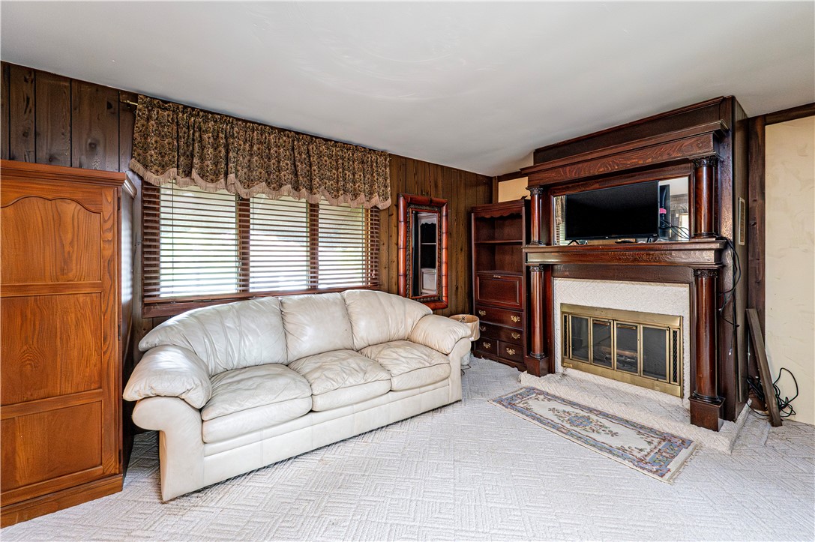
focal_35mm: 14
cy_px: 271
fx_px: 317
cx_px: 408
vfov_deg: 81.1
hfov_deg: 104.3
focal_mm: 14
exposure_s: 1/60
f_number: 8
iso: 6400
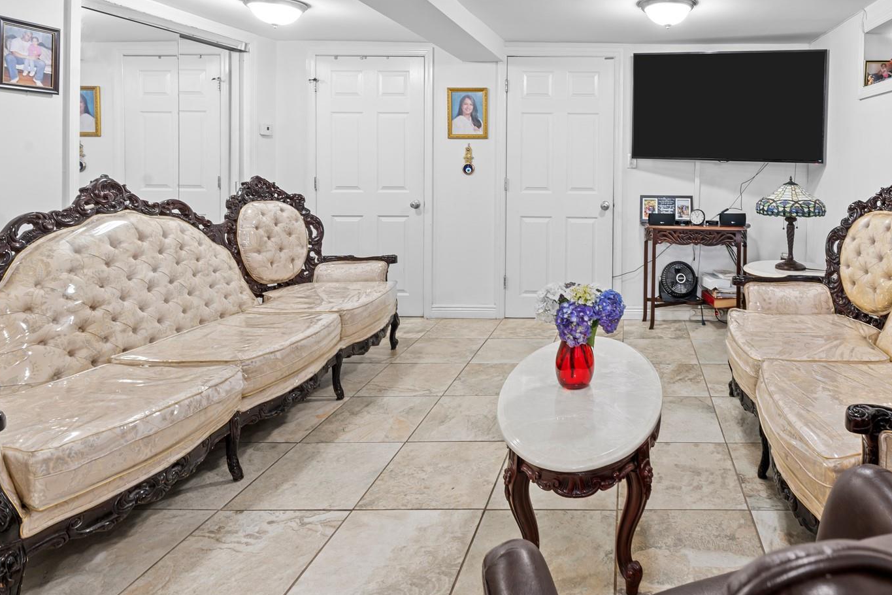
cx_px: 639
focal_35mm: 21
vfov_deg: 57.5
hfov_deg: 76.8
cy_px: 176
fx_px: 520
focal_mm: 14
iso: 200
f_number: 10
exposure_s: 1.3
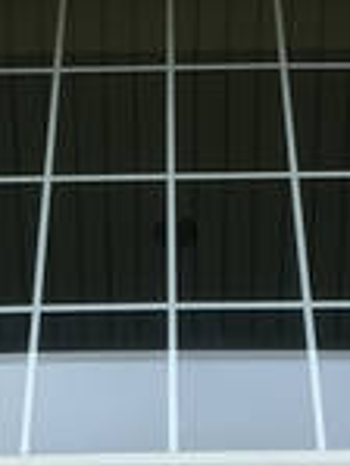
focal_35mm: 122
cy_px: -84
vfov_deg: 15.6
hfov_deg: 12.2
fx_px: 1642
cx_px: 195
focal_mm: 5.7
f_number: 1.5
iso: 50
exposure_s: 1/2571
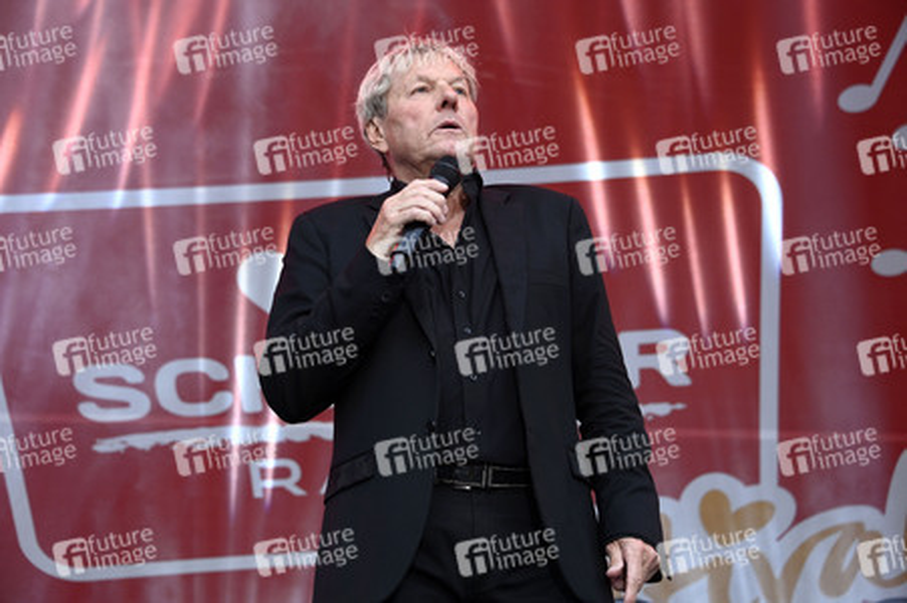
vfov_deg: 17.5
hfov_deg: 26.0
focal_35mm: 78
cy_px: 302
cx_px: 454
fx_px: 1964
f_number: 5.6
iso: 1250
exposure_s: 1/200
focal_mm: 78
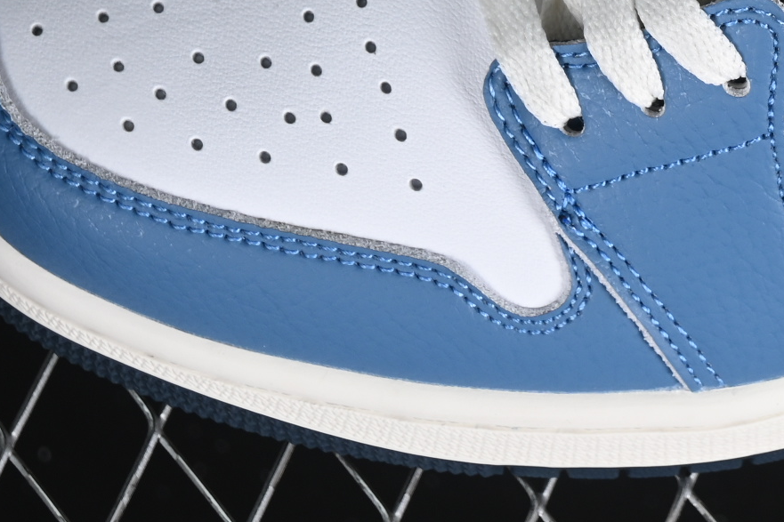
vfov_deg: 5.7
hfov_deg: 8.6
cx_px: 844
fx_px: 5160
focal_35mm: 237
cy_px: -288
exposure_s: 1/80
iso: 160
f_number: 7.1
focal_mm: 50
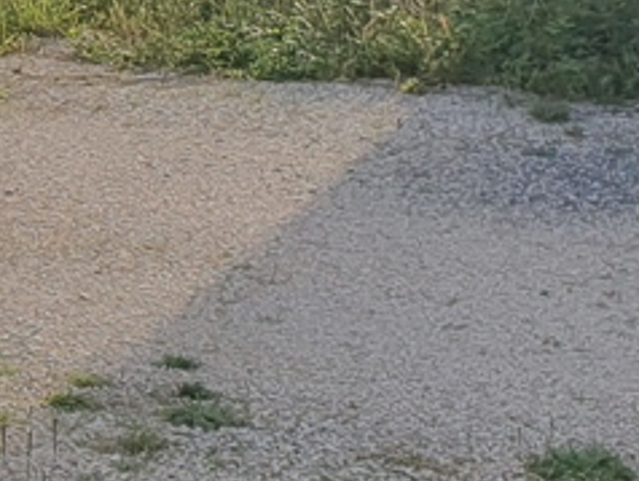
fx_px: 2901
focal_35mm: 157
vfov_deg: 9.5
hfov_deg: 11.2
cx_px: -687
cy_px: 156
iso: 50
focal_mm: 4.32
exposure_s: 1/1488
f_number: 2.4
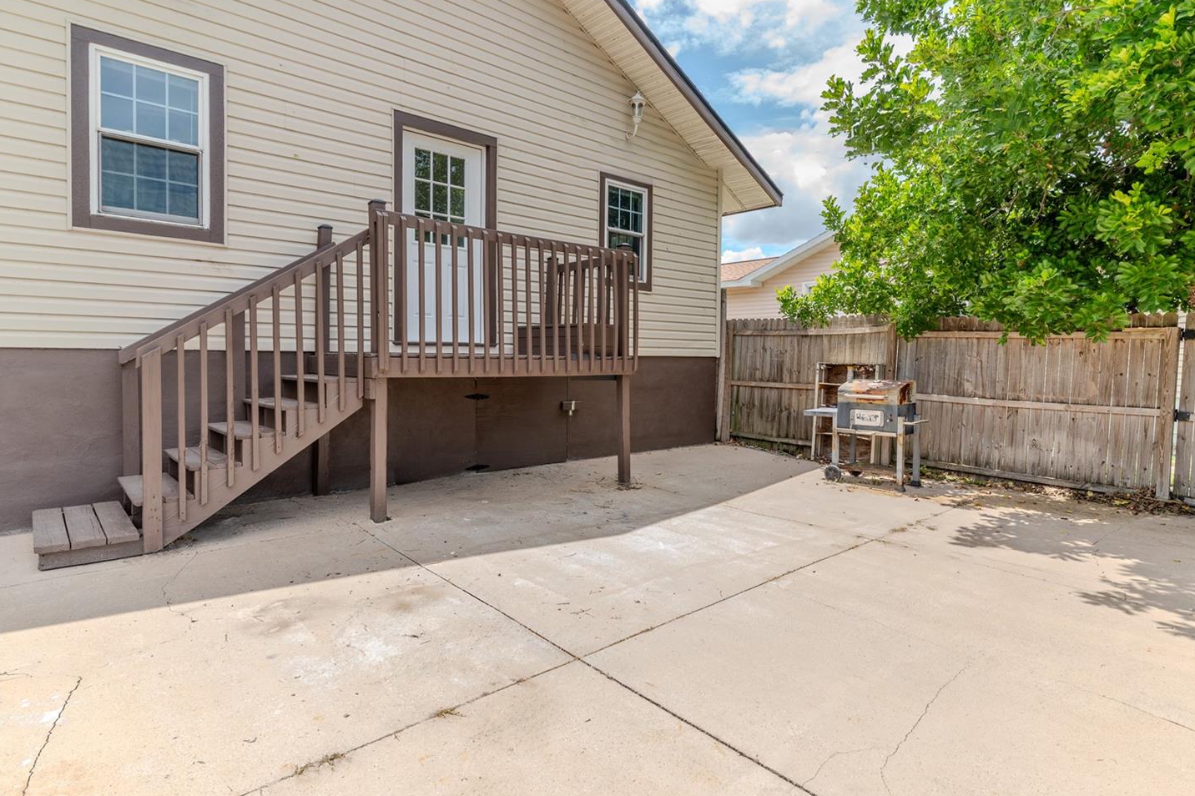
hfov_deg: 86.9
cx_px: 618
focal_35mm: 19
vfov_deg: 64.5
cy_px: 380
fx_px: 631
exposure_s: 1/40
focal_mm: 17
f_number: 8
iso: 100
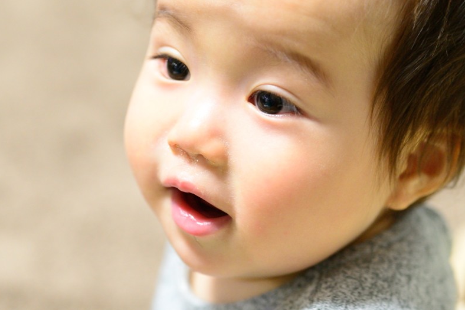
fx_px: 1175
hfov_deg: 22.4
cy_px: 132
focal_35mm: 91
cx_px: 271
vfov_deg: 15.0
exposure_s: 1/60
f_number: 4
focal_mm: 70
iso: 6400
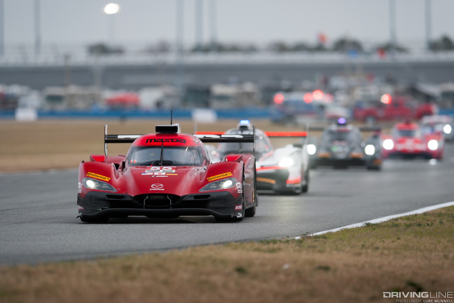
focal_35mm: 400
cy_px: 152
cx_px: 227
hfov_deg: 5.2
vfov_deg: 3.4
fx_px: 5044
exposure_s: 1/200
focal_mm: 400
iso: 400
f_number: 3.2
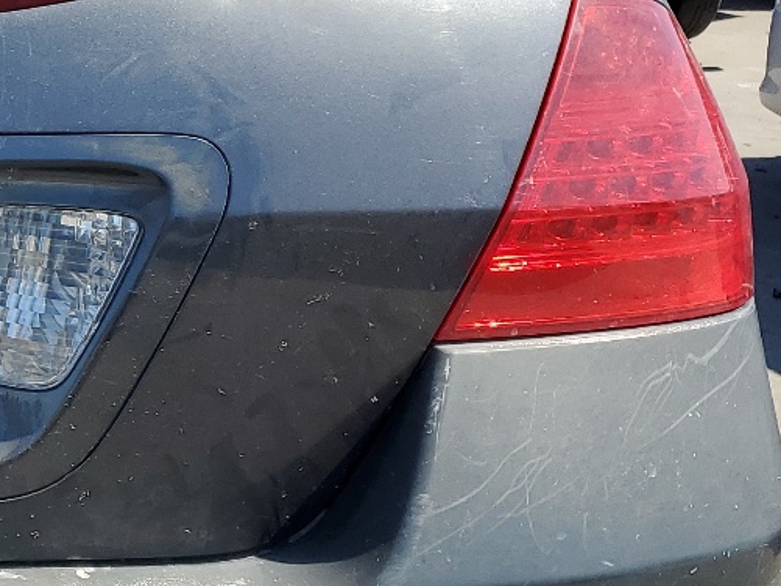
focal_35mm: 83
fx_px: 1873
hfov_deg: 20.5
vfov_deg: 17.8
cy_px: 240
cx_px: -352
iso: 50
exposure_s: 1/2500
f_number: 1.5
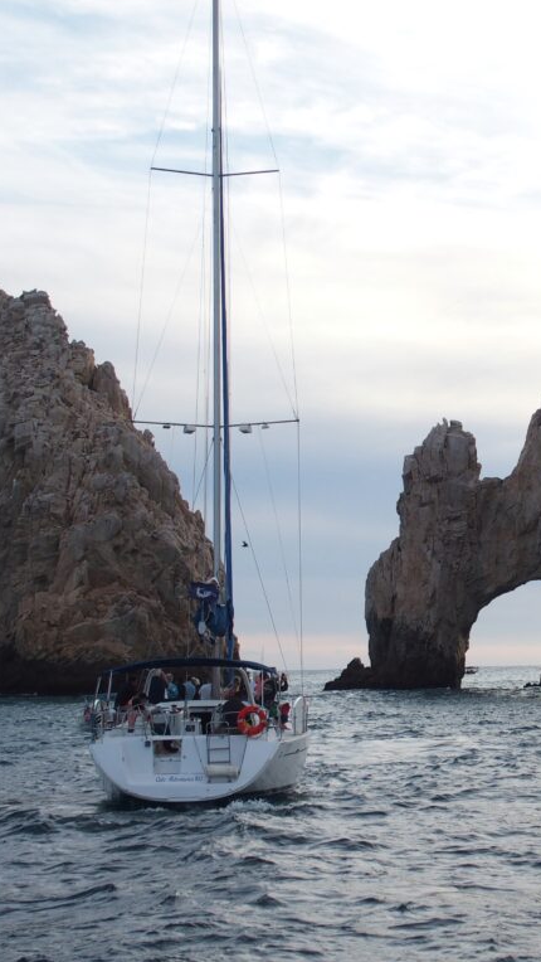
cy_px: 480
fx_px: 1861
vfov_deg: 29.0
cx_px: 477
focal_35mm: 73
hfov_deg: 16.3
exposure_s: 1/800
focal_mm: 10.8
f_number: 3.2
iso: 100
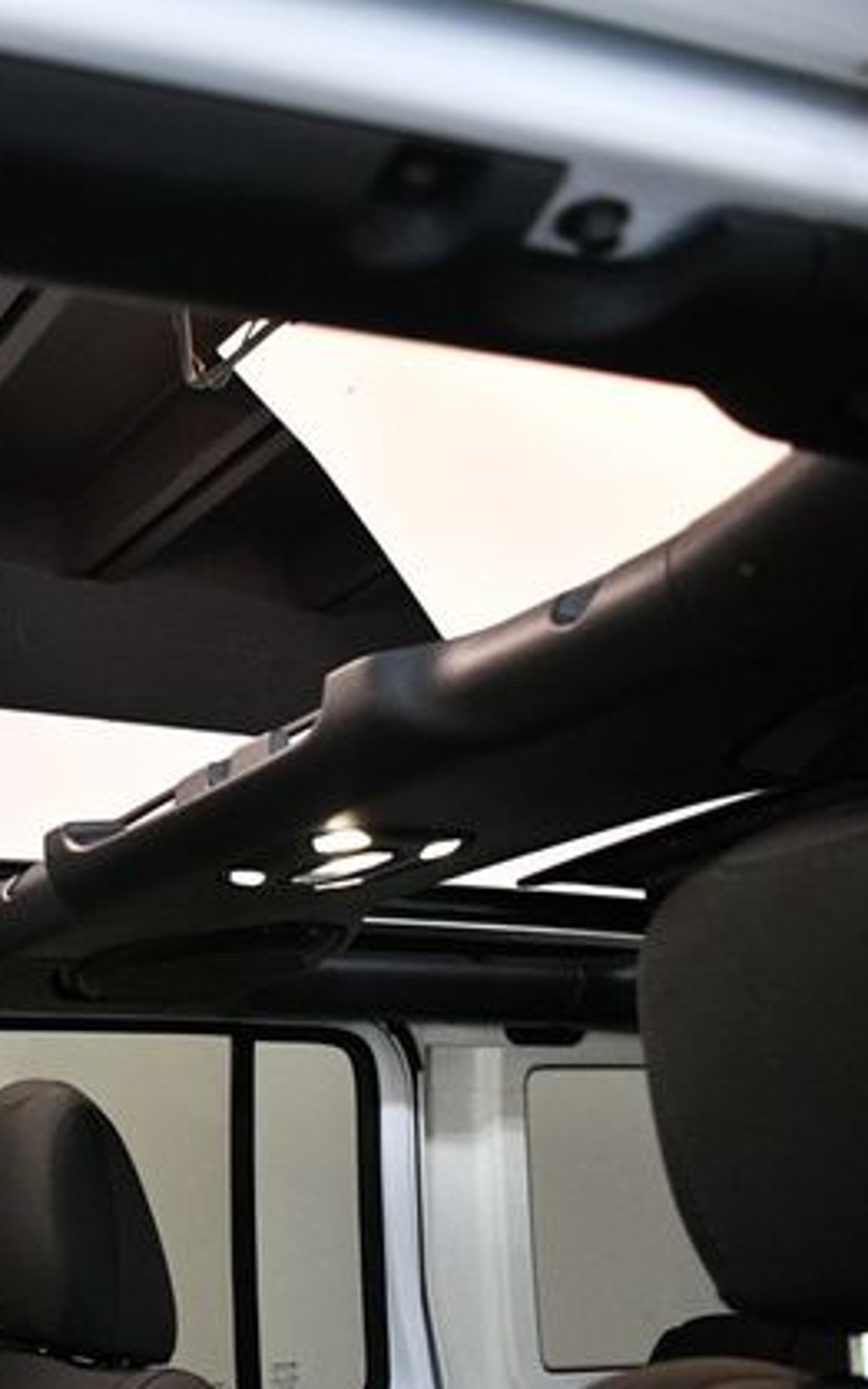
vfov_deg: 47.2
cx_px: -182
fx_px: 1589
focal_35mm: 42
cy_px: 703
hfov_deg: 26.9
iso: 2200
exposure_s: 1/125
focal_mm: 18
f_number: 3.5
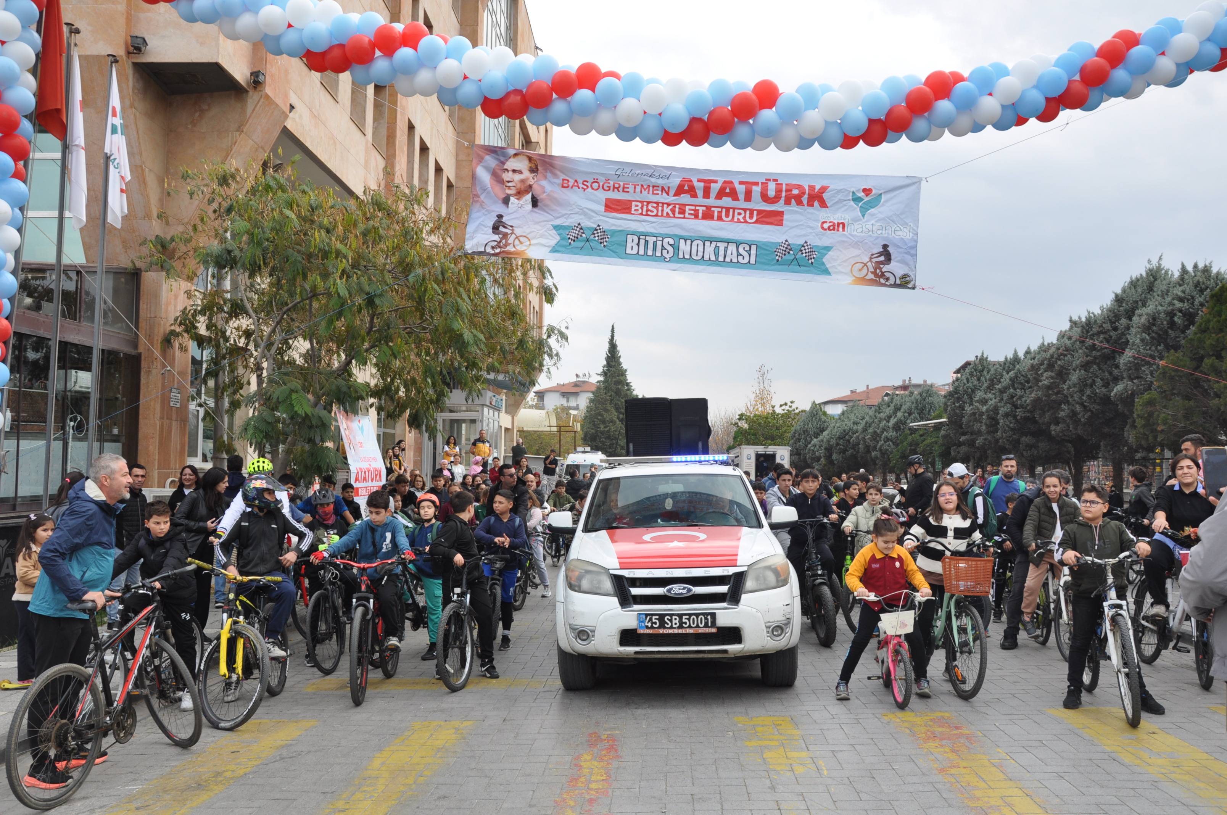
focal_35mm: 32
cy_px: 408
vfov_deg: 41.6
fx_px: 1072
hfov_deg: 59.6
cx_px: 614
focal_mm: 21
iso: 200
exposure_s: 1/100
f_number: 10
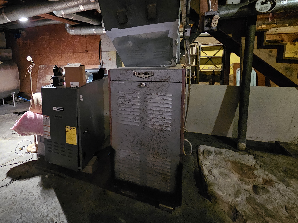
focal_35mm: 17
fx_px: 146
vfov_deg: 73.2
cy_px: 81
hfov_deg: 88.8
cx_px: 108
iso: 2000
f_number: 2.2
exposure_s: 1/24
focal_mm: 2.2
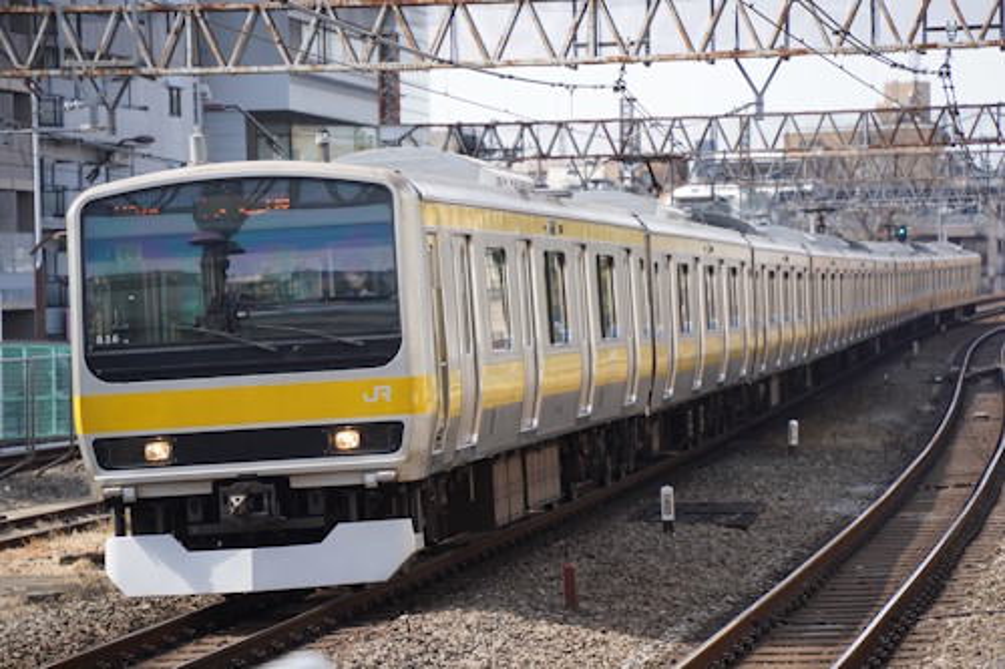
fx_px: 4298
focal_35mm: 154
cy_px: 334
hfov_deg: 13.3
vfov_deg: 8.9
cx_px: 502
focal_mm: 154
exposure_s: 1/2000
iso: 1600
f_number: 5.6
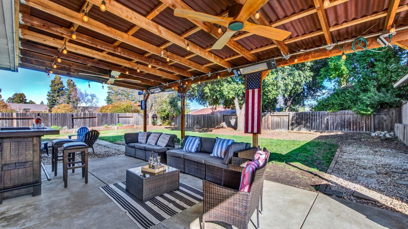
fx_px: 162
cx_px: 202
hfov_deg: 103.0
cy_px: 119
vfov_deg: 70.5
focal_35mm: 15
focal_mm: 14
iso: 100
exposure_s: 1/25
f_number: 14
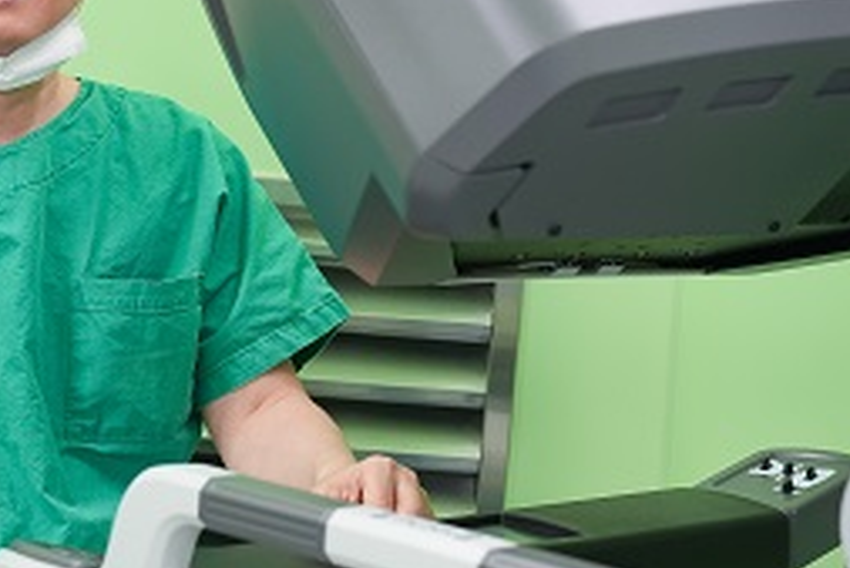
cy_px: 161
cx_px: 558
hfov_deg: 21.2
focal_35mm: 96
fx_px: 2268
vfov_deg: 14.2
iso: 640
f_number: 3.2
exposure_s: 1/60
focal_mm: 38
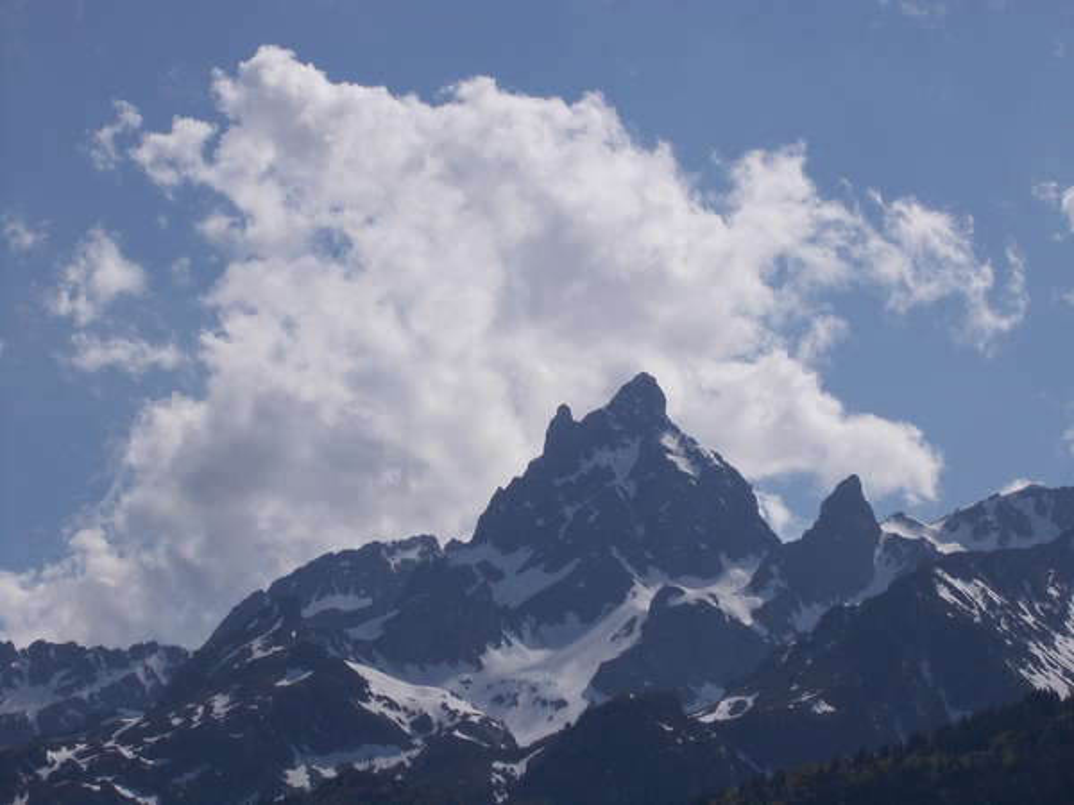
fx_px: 4344
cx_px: 537
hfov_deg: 14.1
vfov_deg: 10.6
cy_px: 402
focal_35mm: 140
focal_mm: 20
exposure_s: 1/250
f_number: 13.6
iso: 80
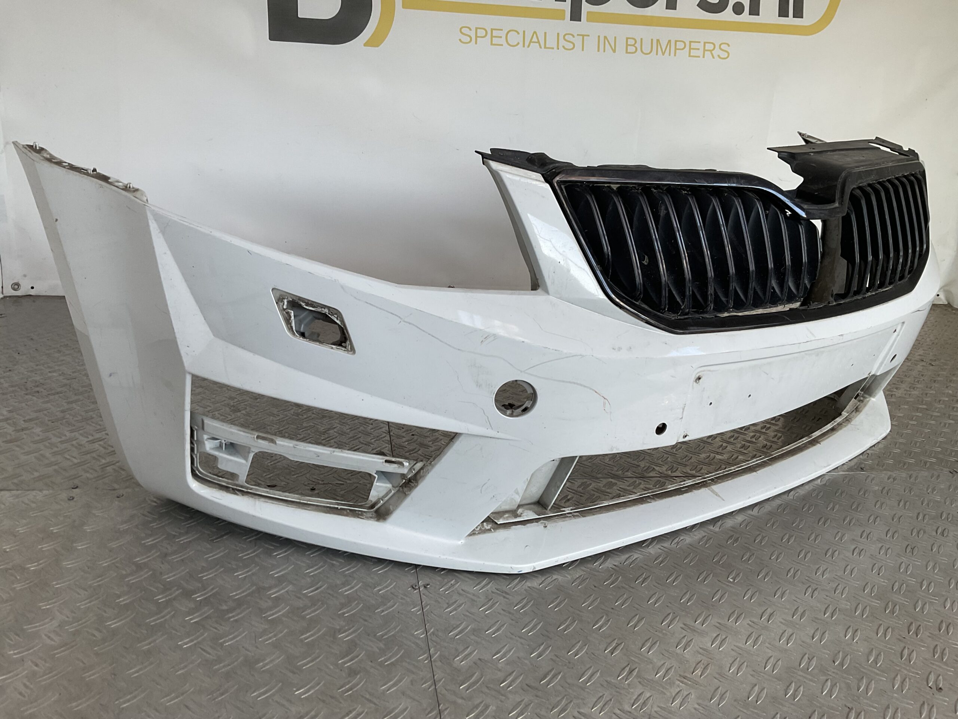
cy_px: 360
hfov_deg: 61.7
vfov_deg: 48.2
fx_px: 803
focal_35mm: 29
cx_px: 479
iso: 40
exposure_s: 1/120
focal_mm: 3
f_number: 1.8
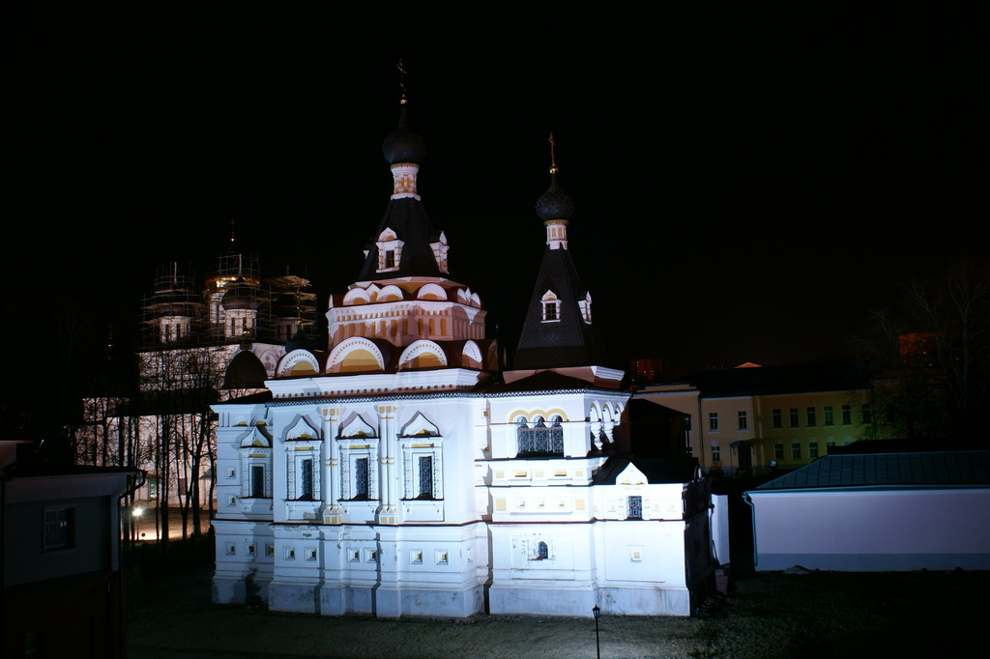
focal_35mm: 36
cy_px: 330
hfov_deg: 53.1
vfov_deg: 36.8
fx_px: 990
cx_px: 495
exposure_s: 4
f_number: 7.1
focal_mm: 24
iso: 100
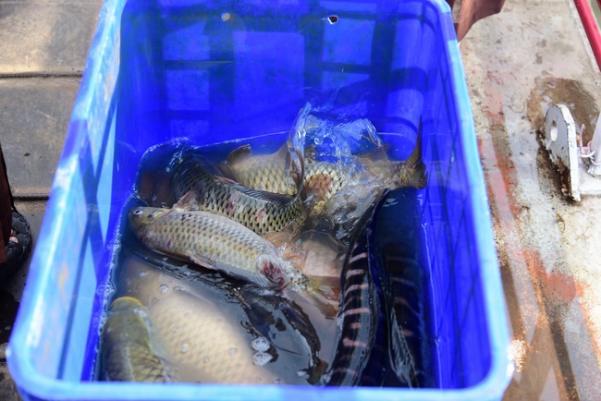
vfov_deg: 24.6
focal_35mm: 55
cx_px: 300
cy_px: 200
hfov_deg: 36.2
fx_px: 919
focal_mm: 55
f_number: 4
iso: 320
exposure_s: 1/320
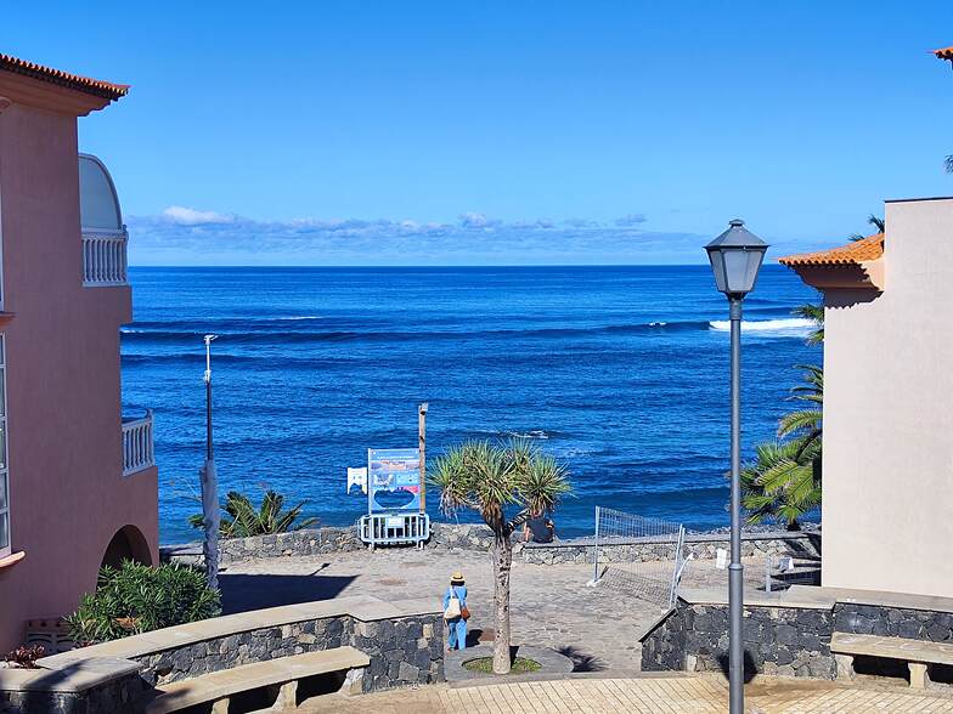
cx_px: 476
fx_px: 633
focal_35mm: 23
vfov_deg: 58.9
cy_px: 357
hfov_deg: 73.9
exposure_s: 1/1301
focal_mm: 7.01
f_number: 1.69
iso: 50
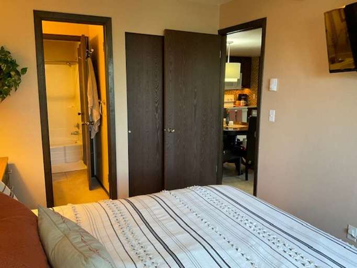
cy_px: 134
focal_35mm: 29
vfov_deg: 48.2
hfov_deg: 61.7
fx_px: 299
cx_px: 178
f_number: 1.8
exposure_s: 1/60
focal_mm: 3
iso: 200
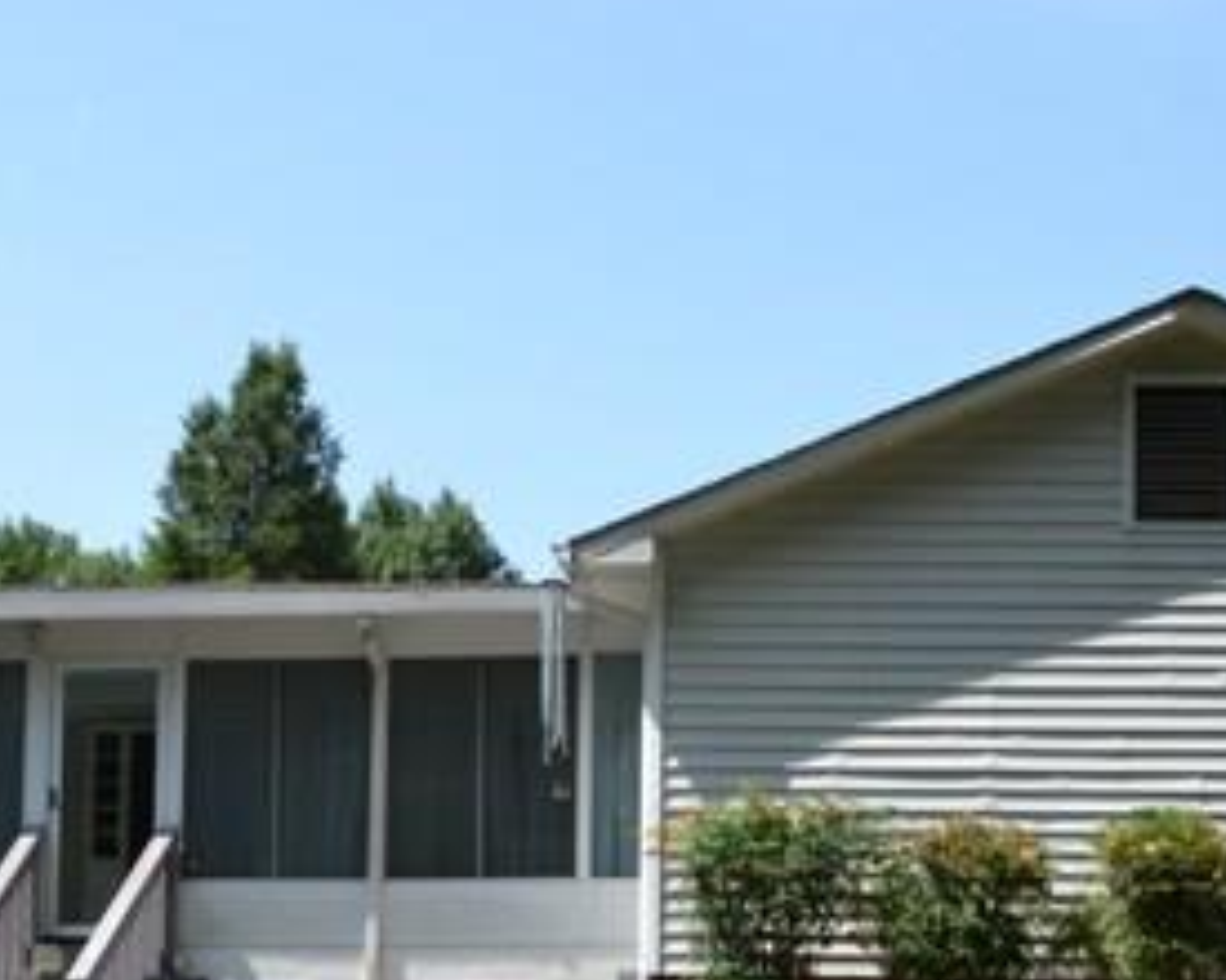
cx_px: 606
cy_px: 902
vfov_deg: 25.0
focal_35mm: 59
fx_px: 2141
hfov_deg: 32.0
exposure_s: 1/200
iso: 100
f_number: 7.1
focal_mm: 18
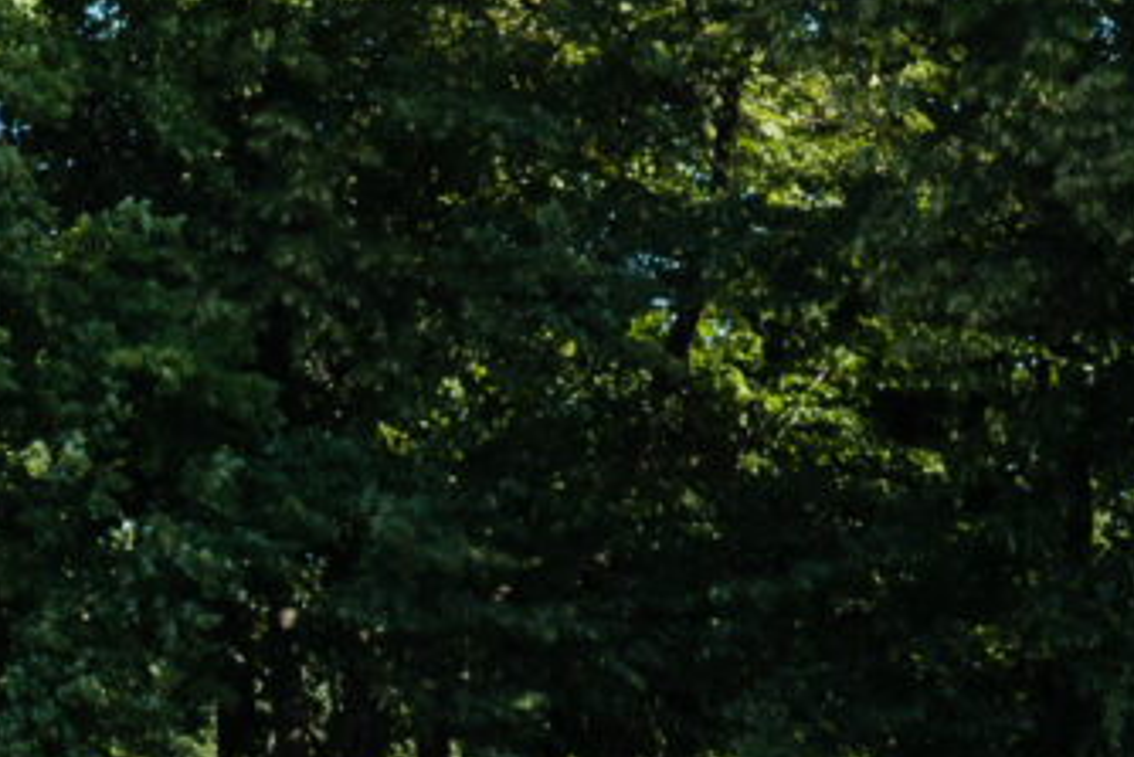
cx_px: -2845
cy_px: -565
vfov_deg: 5.1
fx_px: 8445
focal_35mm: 268
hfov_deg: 6.6
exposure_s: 1/200
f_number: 8
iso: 100
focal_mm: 35
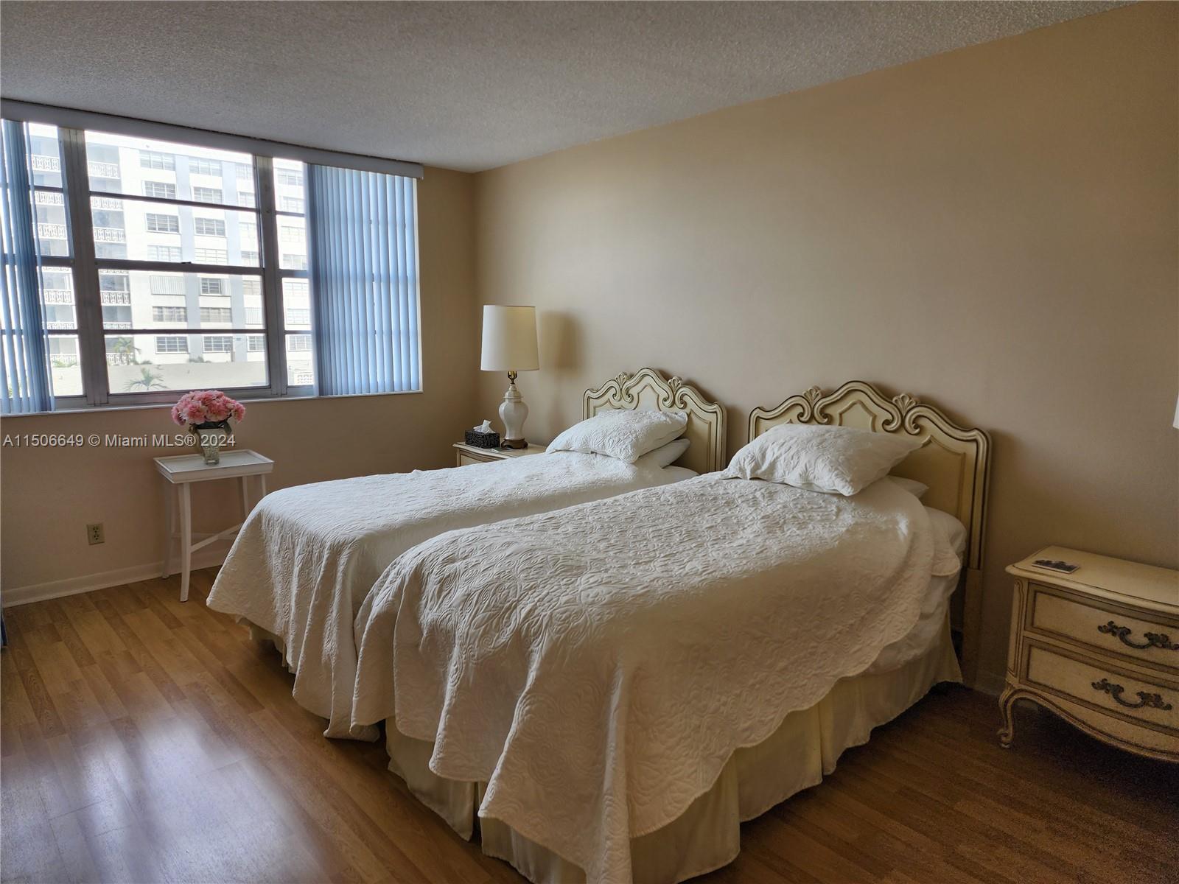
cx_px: 590
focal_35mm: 23
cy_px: 442
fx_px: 783
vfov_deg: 58.9
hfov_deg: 73.9
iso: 32
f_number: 1.8
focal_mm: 6.4
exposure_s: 1/180
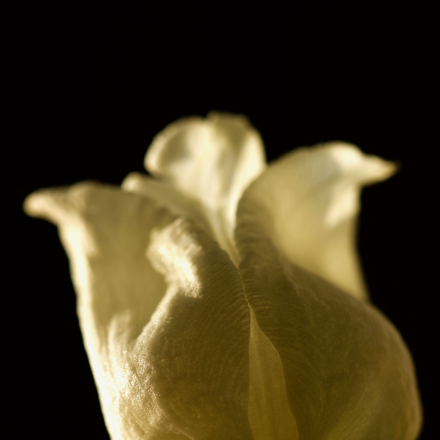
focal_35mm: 256
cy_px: 311
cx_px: 220
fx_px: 3681
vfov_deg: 6.8
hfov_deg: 6.8
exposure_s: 1/250
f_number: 8
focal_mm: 200
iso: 100
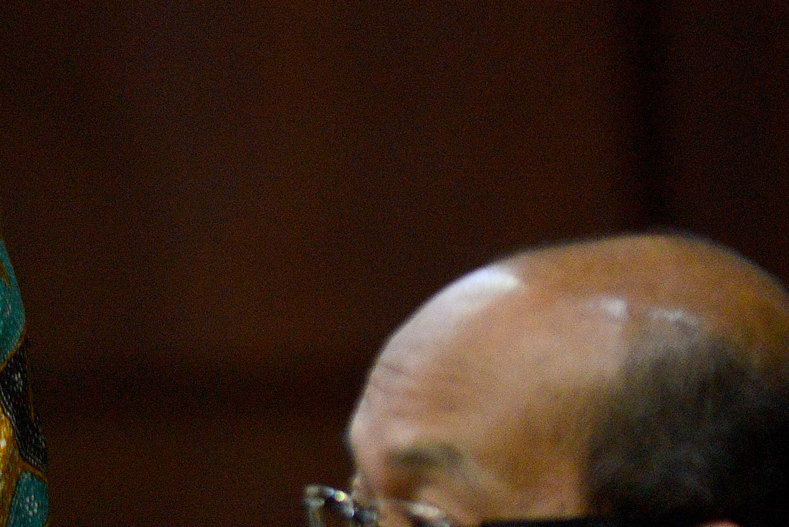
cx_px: -117
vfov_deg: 2.2
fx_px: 14009
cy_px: 501
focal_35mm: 639
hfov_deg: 3.2
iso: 3200
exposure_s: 1/125
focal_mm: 200
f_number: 2.8
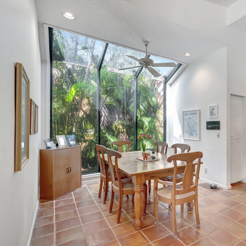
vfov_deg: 74.8
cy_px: 128
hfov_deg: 70.1
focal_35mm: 20
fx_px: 161
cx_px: 183
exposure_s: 1/6
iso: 1000
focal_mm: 10
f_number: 8
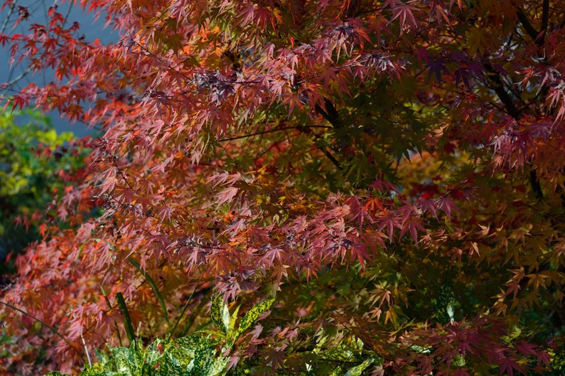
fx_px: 1631
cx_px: 269
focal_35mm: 104
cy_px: 178
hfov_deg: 19.6
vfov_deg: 13.1
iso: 100
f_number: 4.5
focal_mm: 85
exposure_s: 1/200
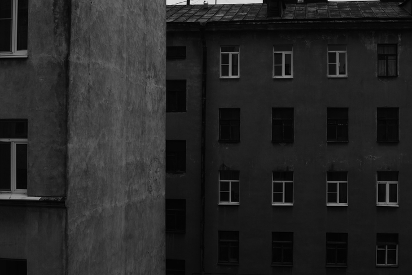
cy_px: 138
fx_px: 601
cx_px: 206
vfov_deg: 25.8
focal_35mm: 52
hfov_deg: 37.8
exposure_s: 1/160
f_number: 9
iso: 400
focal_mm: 35
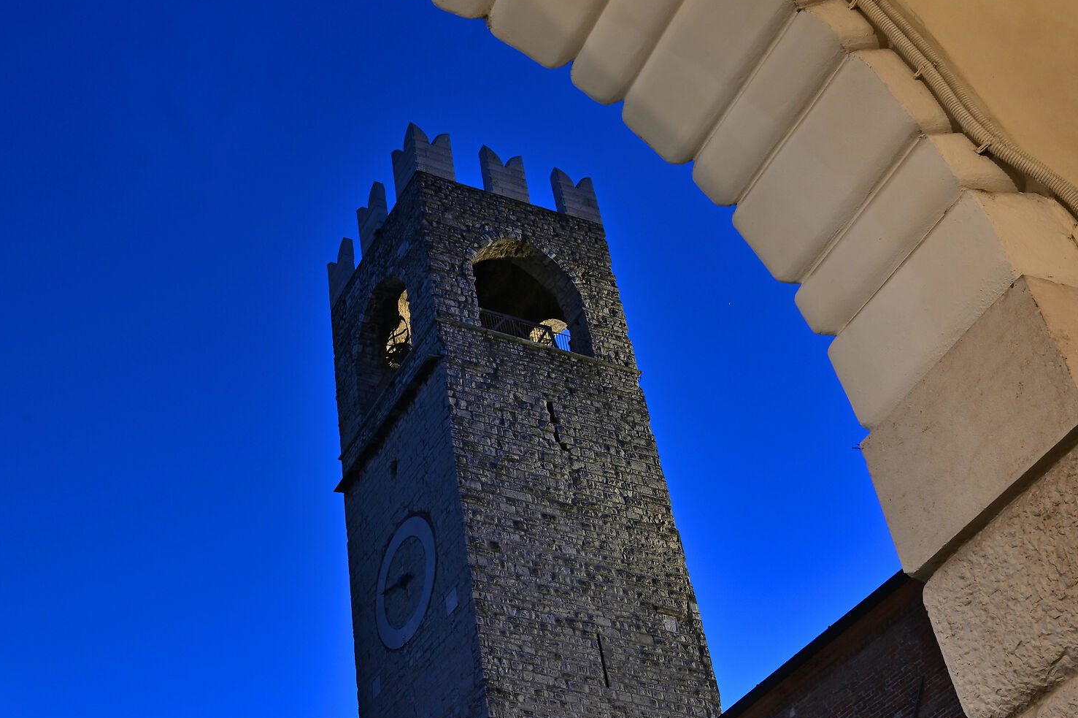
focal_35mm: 52
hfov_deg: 36.8
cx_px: 203
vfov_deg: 25.9
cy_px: 434
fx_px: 1556
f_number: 14
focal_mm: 32
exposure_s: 5
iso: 100
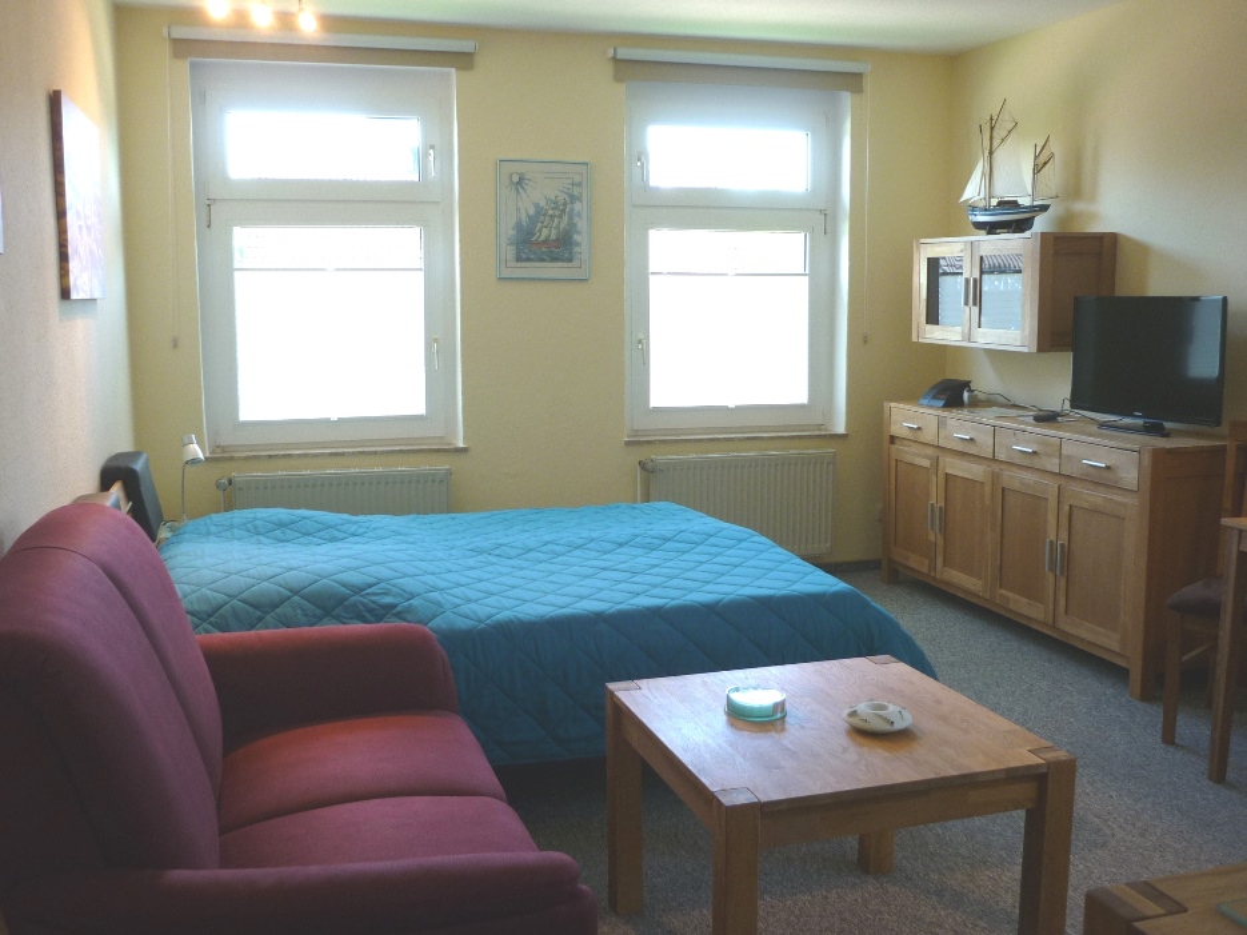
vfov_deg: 42.9
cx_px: 624
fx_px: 1189
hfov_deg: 55.4
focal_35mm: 33
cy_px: 468
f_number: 2.8
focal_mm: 5.5
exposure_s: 1/30
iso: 100
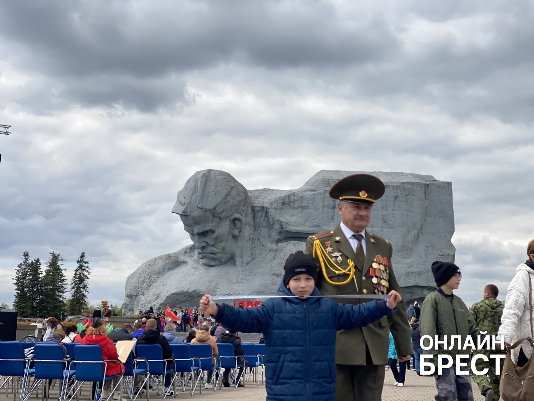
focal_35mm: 52
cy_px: 200
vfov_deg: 28.0
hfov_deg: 36.8
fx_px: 802
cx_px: 267
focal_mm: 6
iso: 20
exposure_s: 1/1996
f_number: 2
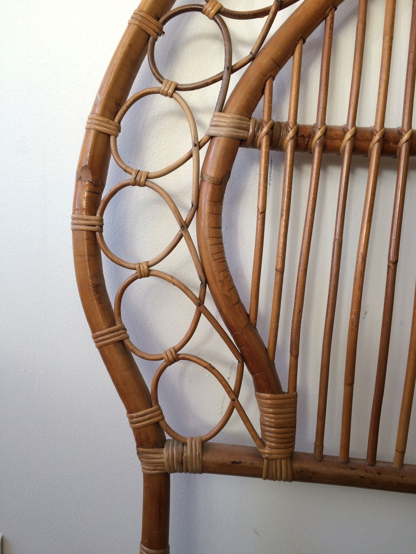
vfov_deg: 61.7
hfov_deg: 48.2
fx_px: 465
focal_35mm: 29
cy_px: 277
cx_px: 208
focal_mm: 4.15
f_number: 2.2
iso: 40
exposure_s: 1/50
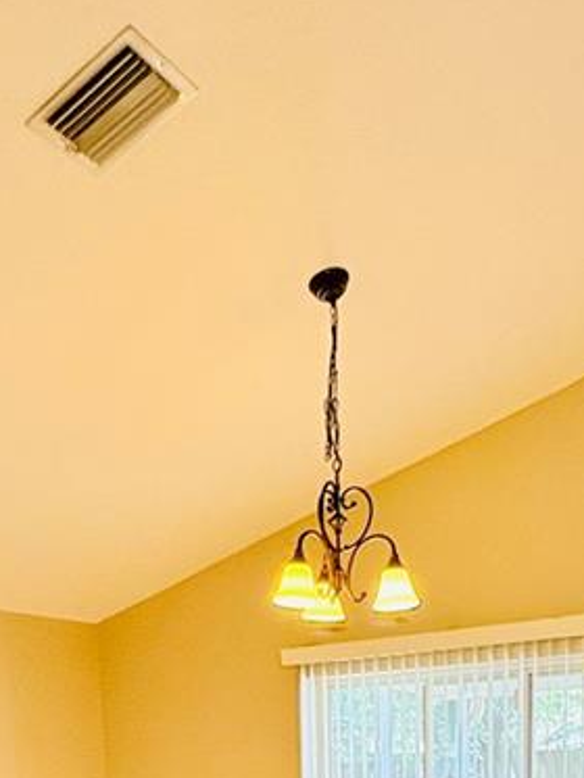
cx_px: 286
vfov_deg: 33.8
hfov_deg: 32.2
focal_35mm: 45
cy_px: 941
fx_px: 1012
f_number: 2.2
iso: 200
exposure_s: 1/60
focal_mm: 2.22
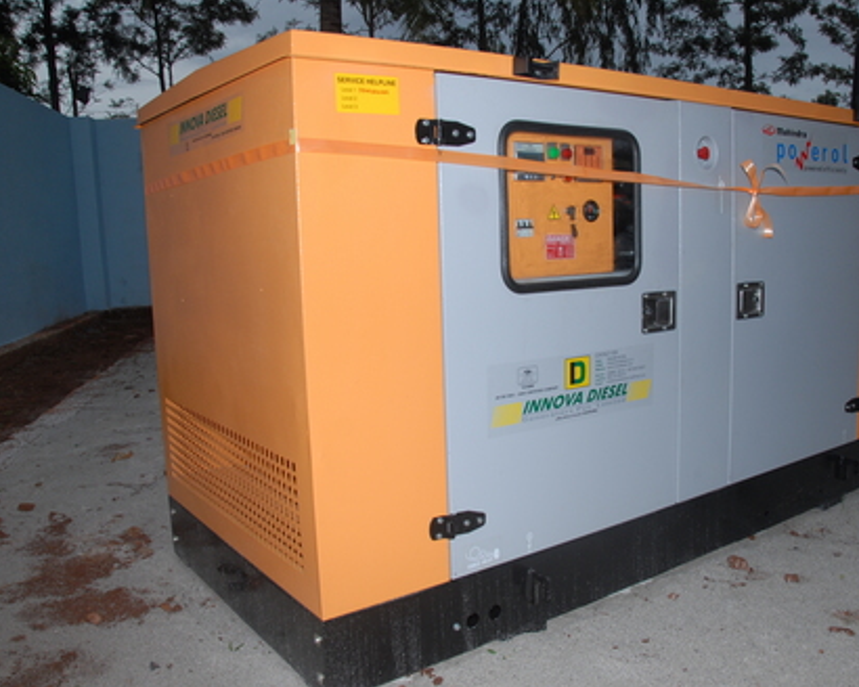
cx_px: 488
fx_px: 788
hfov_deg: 57.0
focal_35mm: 31
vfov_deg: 47.1
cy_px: 344
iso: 200
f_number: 5.6
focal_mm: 18
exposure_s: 1/125
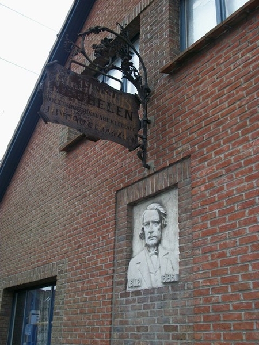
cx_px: 130
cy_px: 172
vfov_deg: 46.8
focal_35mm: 40
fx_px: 399
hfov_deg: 36.0
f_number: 3.2
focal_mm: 7.1
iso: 80
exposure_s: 1/100
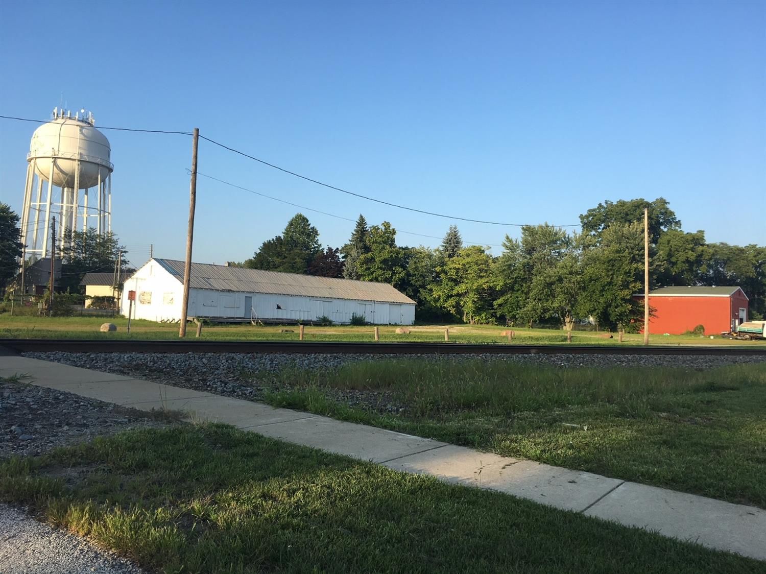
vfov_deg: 48.2
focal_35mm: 29
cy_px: 287
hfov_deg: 61.7
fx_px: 642
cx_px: 383
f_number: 2.2
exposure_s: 1/615
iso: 25
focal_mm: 4.15
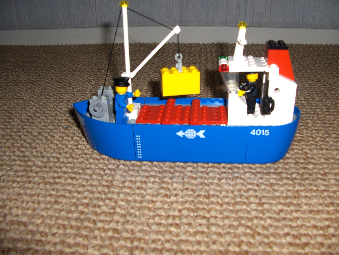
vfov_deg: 40.7
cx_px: 170
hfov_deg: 52.6
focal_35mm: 35
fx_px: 343
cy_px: 128
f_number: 2.6
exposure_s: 1/60
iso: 100
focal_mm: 5.8
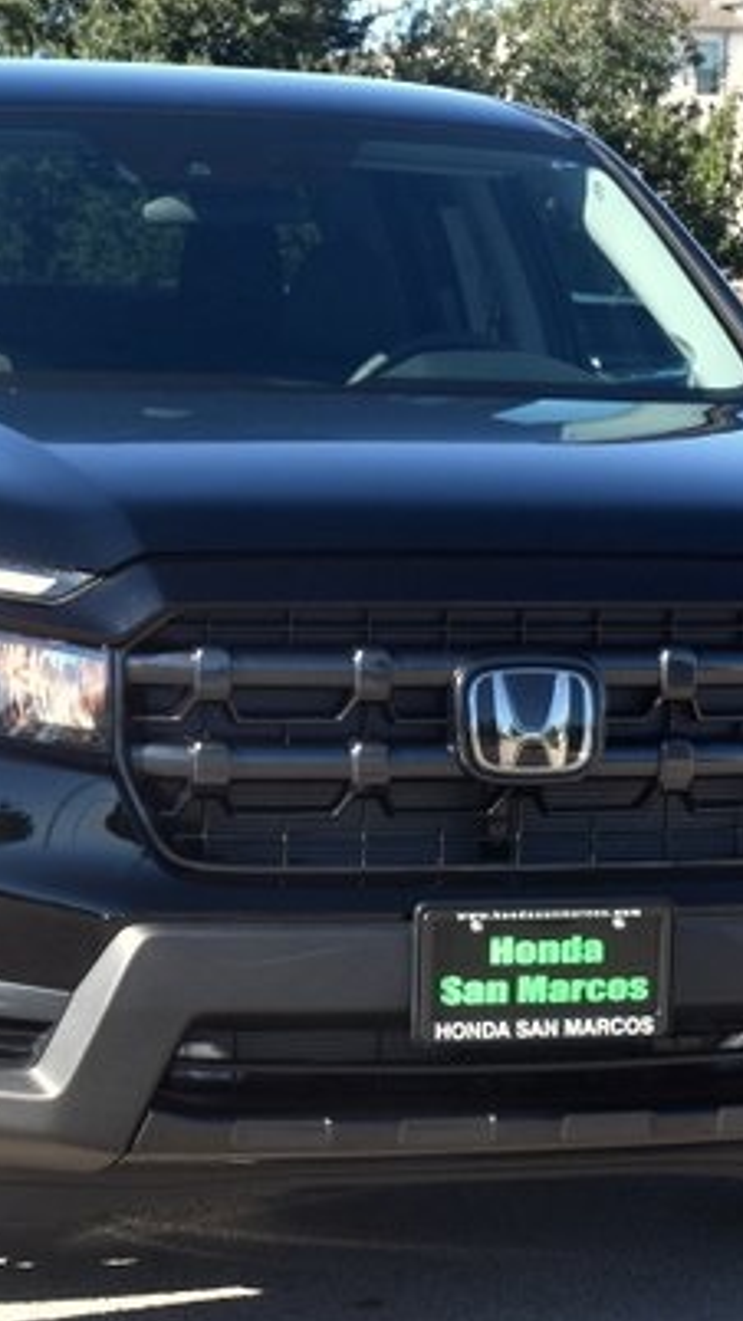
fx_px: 3854
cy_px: 688
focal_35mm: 110
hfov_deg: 11.0
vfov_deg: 19.5
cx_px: 289
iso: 200
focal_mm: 44
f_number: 8
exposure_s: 1/250
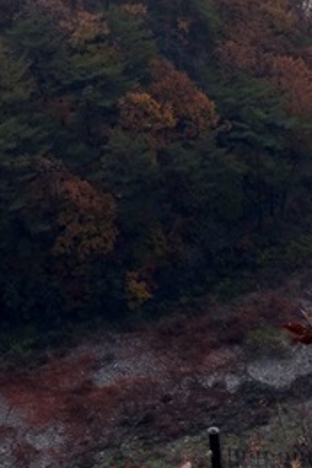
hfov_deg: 14.3
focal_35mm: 93
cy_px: -121
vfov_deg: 20.3
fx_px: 1209
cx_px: -56
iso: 250
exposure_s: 1/320
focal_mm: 16
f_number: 8
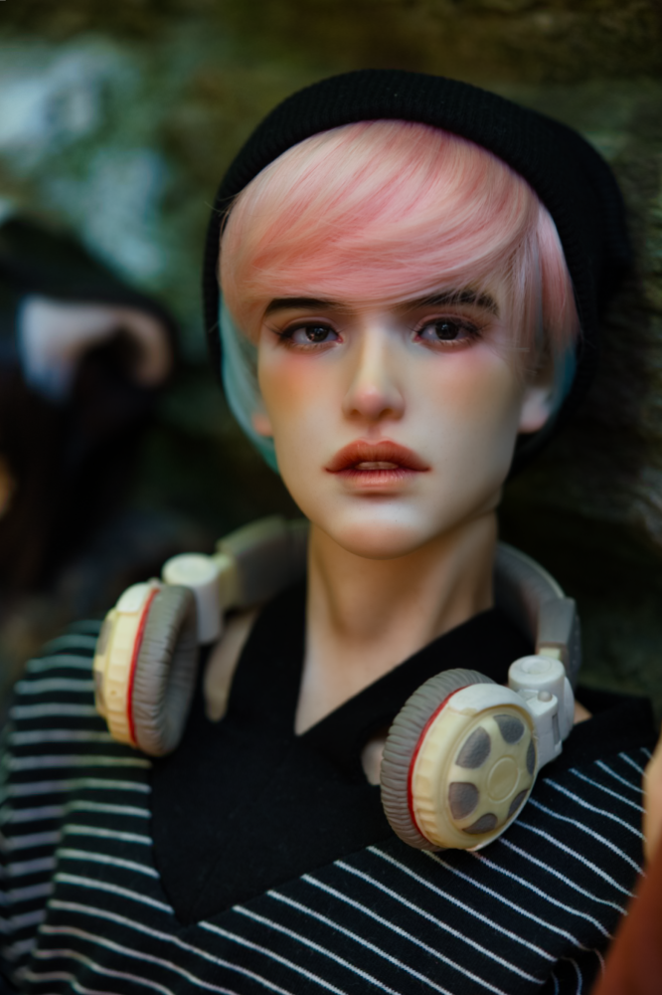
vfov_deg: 22.6
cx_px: 331
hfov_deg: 15.2
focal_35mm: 90
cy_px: 498
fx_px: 2484
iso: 400
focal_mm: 90
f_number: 3.5
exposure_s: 1/200
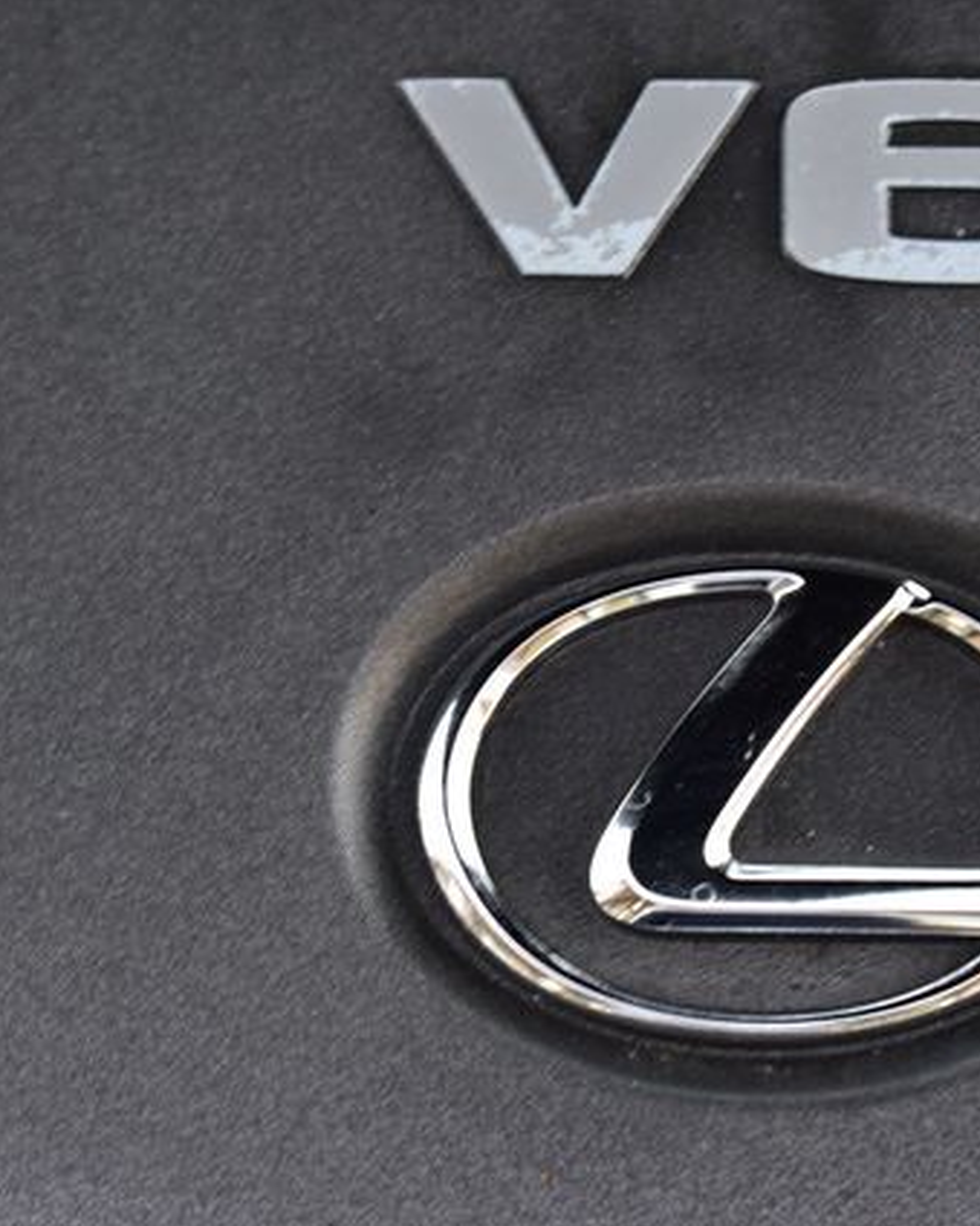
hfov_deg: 15.0
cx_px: 726
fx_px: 3699
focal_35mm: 102
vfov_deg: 18.8
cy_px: 613
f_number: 7.1
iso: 400
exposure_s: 1/40
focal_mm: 48
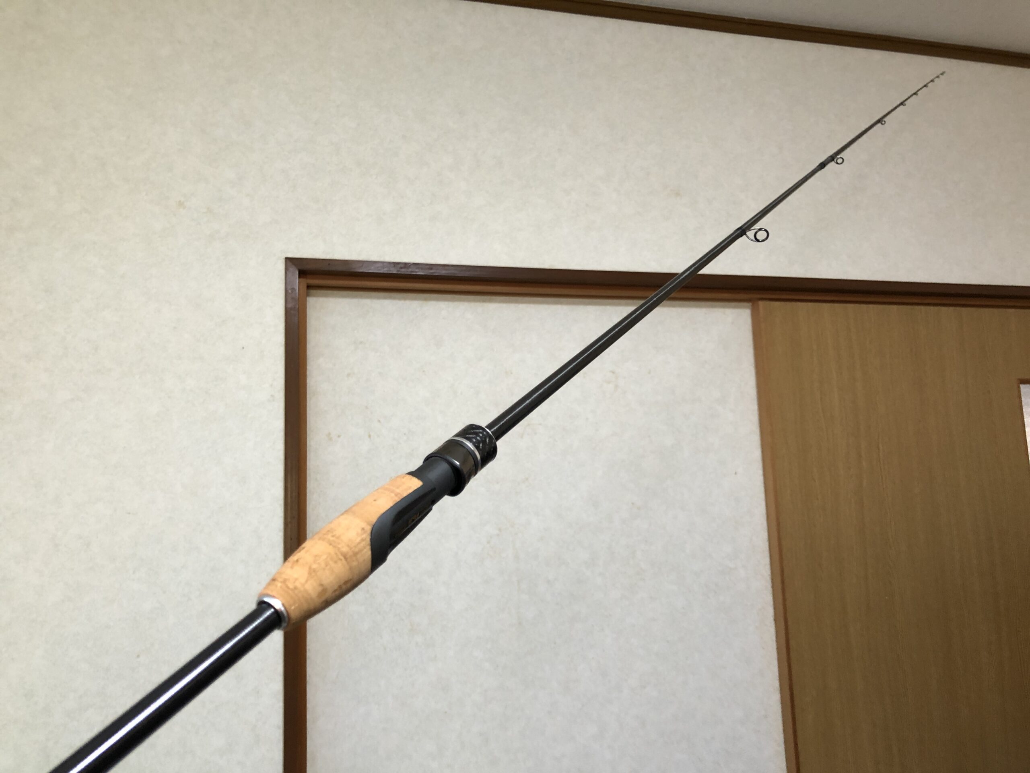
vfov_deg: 49.7
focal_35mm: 28
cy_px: 386
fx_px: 833
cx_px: 515
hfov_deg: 63.4
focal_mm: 4
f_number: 1.8
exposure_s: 1/30
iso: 40
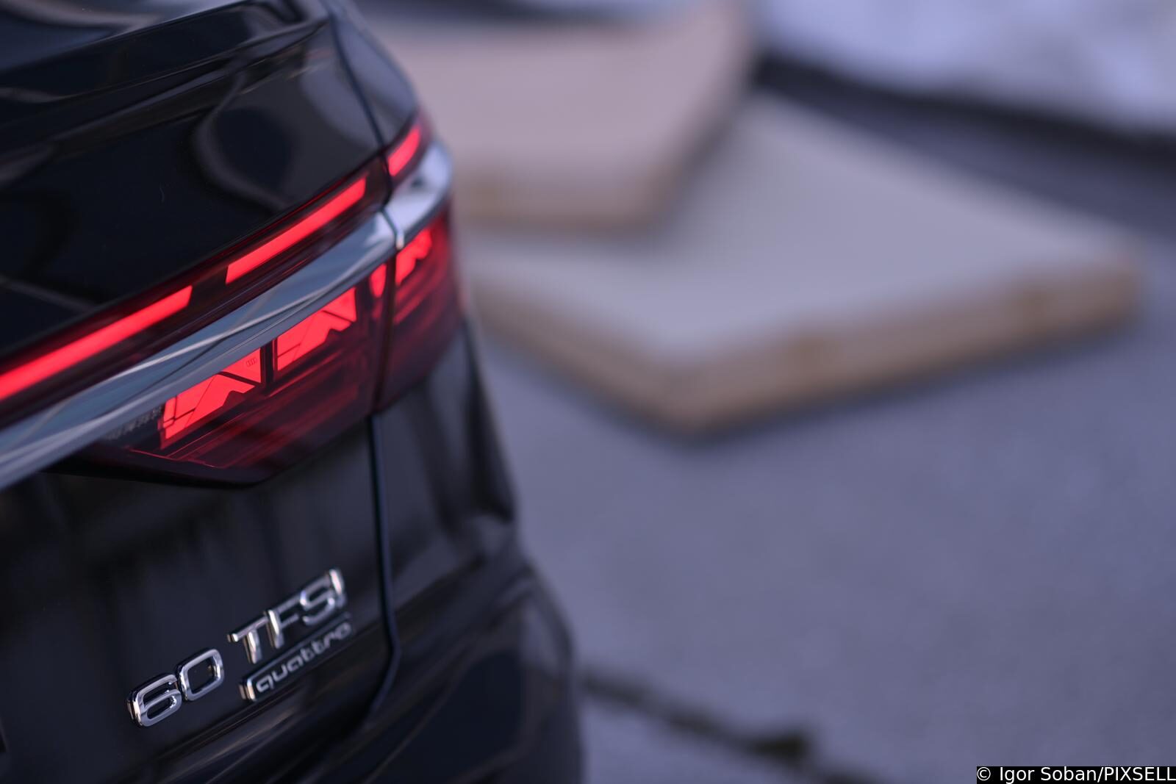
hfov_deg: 23.9
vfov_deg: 16.1
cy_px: 392
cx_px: 588
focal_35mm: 85
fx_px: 2777
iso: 100
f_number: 2
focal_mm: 85
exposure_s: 1/640
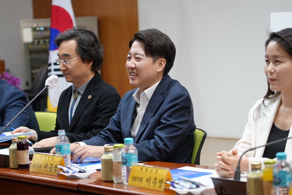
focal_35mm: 105
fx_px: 852
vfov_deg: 13.1
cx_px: 146
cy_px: 98
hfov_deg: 19.4
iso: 800
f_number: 4
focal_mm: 105
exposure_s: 1/161
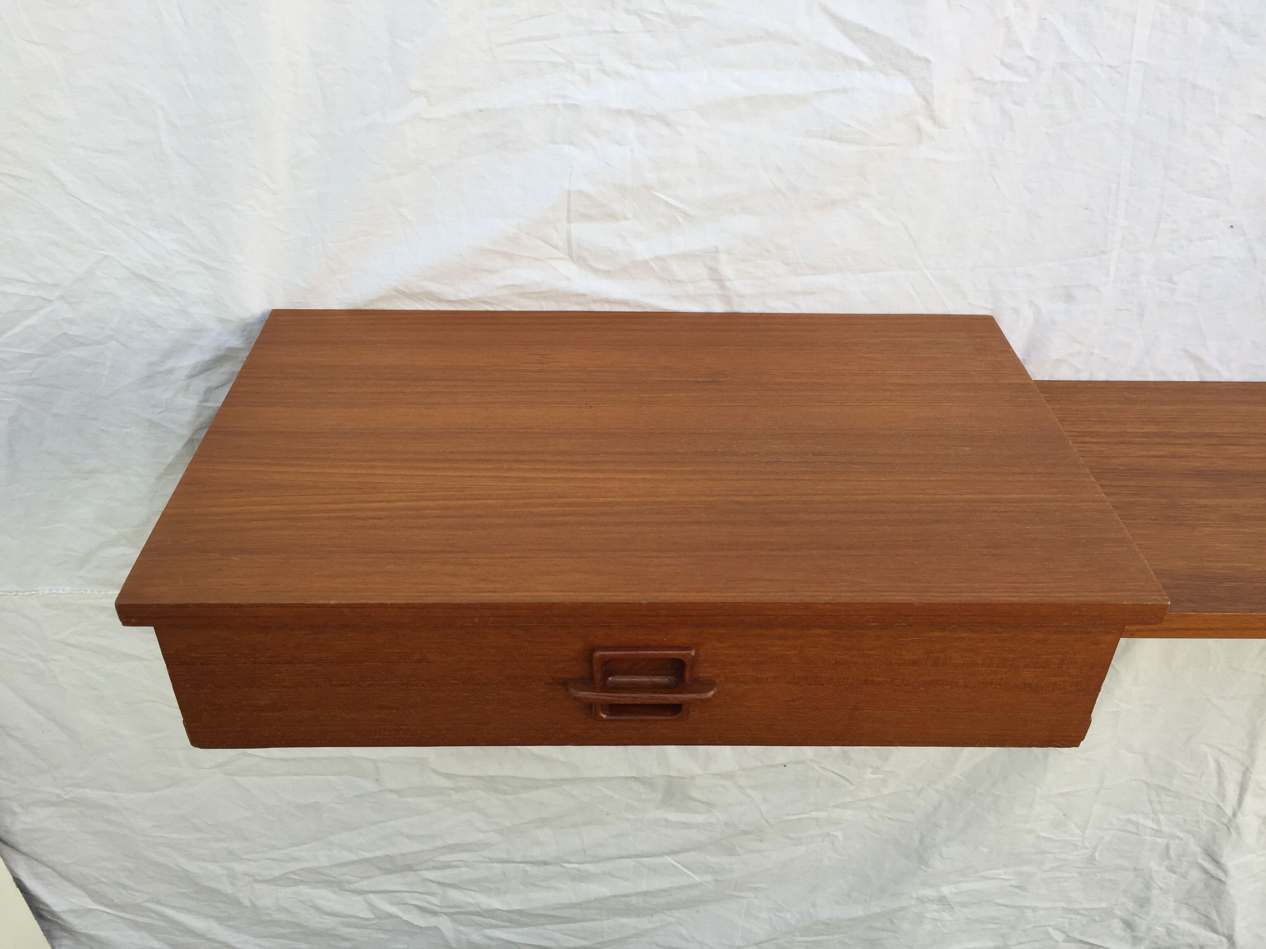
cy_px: 474
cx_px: 633
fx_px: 1061
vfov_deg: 48.2
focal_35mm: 29
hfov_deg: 61.7
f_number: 2.2
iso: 32
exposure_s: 1/293
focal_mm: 4.15
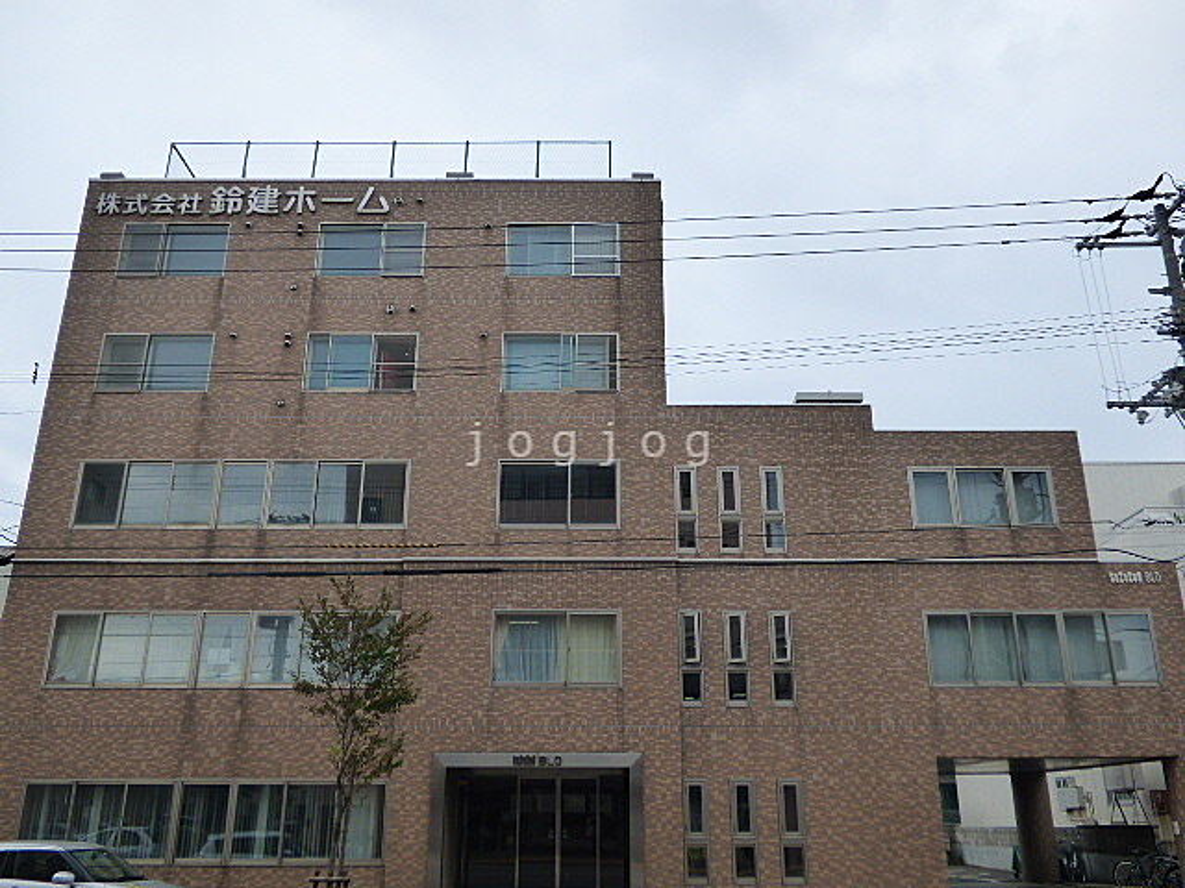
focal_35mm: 30
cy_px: 444
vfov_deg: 46.8
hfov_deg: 60.0
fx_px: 1027
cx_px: 592
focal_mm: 5.29
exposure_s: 1/1000
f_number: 3.3
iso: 200
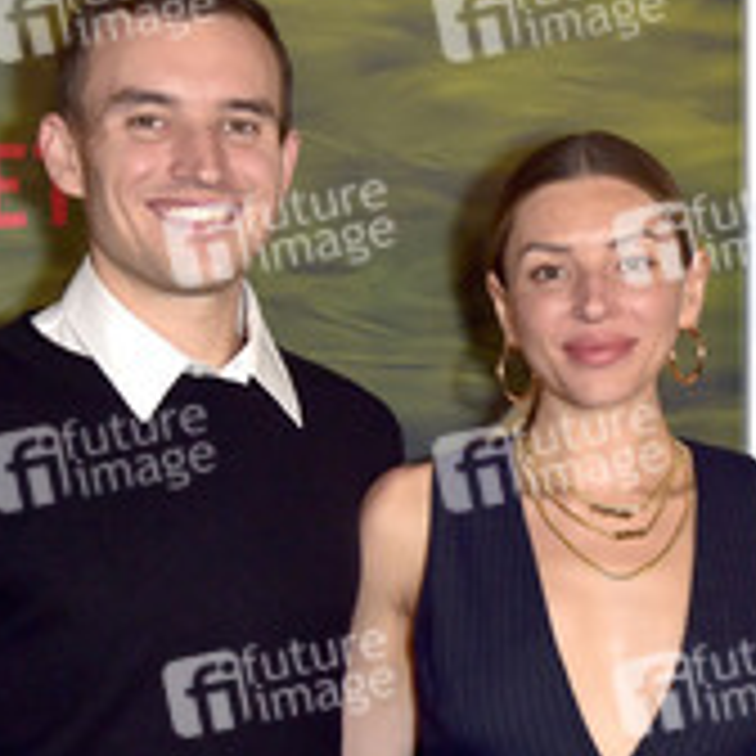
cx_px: 608
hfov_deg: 13.9
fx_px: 3089
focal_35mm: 125
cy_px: 572
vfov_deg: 13.9
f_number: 6.3
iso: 800
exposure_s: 1/200
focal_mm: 55
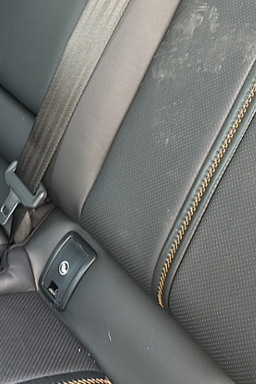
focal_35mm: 60
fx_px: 640
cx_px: 81
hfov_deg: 22.5
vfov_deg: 32.9
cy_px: 105
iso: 125
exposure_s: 1/74
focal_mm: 6.86
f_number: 1.78
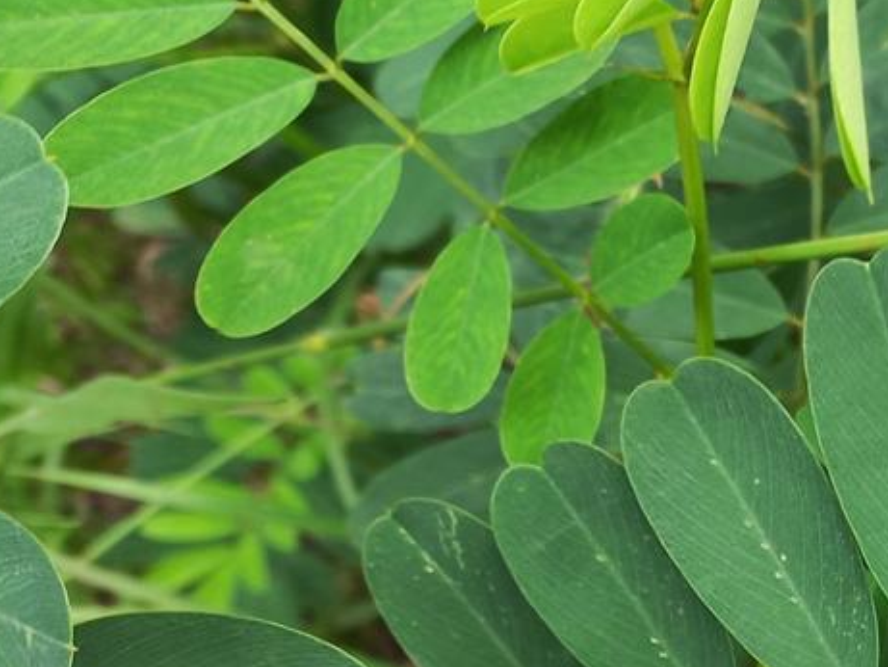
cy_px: 724
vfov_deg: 18.7
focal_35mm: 76
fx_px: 1950
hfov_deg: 22.7
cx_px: 1170
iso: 32
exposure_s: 1/50
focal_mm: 4.6
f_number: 1.8
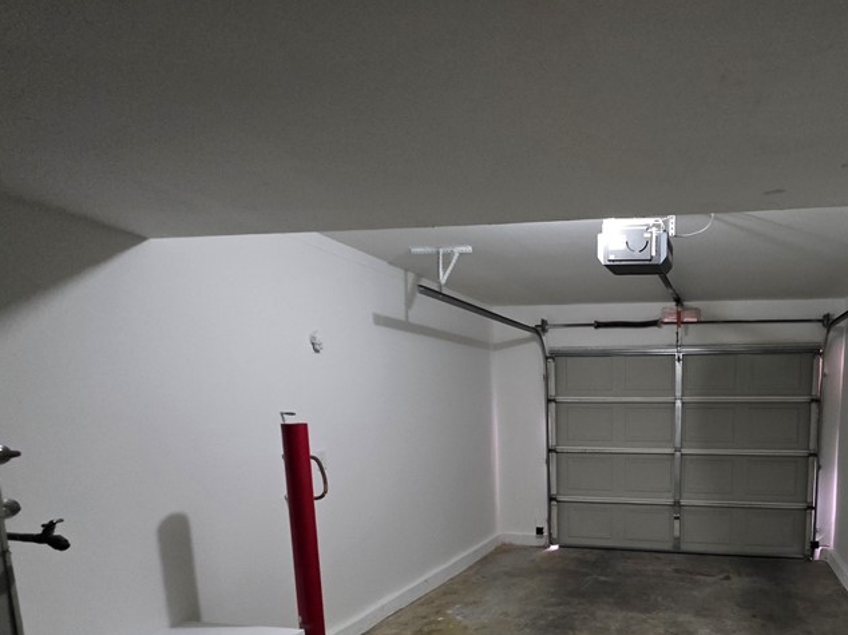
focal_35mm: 21
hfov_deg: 74.1
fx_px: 514
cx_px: 622
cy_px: 479
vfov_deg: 59.9
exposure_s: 1/60
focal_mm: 2.2
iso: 1250
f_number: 1.9
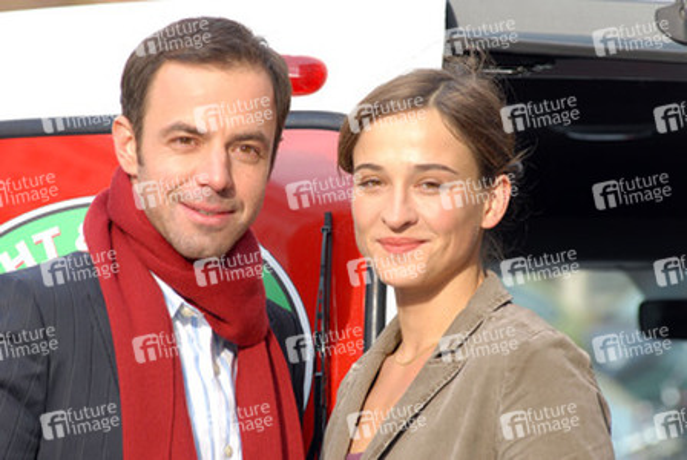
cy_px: 230
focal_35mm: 300
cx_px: 344
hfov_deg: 6.9
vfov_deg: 4.6
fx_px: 5732
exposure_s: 1/80
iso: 200
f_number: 8
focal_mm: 200
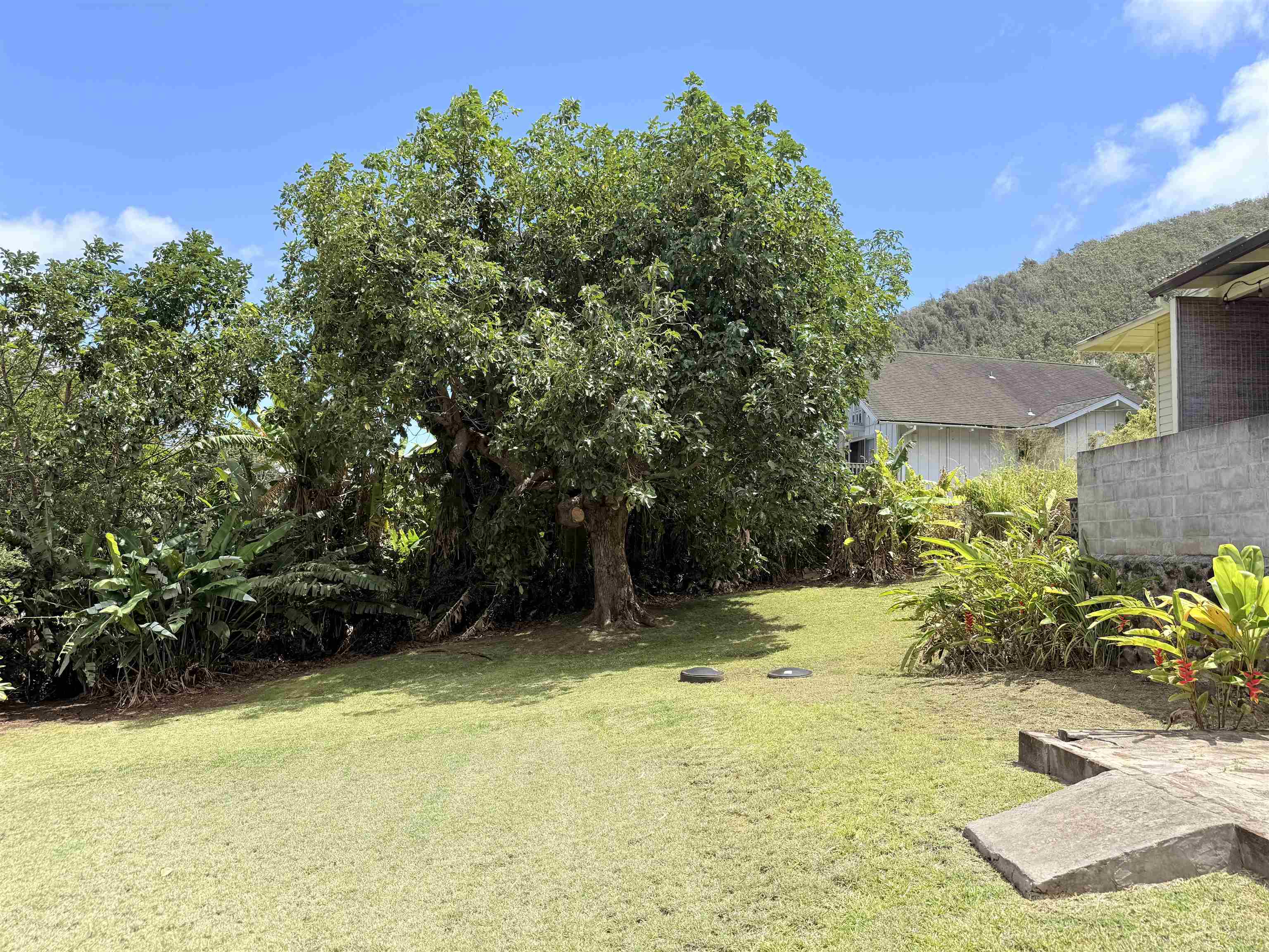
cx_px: 634
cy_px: 476
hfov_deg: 71.6
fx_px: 880
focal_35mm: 24
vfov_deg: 56.8
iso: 80
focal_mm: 6.76
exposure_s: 1/2611
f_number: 1.78
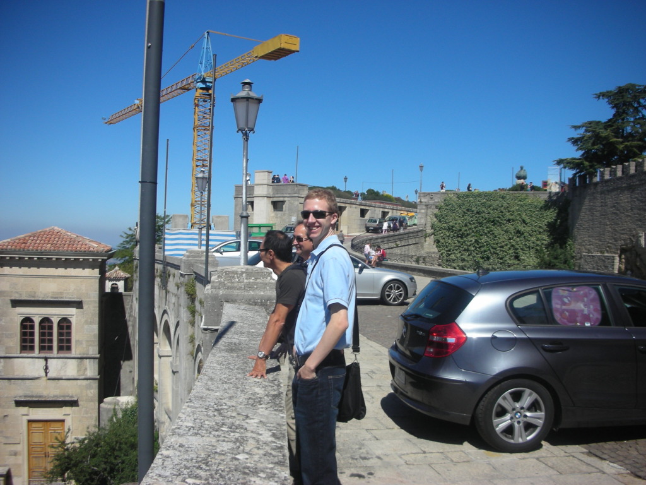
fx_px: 653
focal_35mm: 35
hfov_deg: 52.6
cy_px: 242
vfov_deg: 40.7
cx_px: 323
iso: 50
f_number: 8.5
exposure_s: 1/138
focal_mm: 5.8
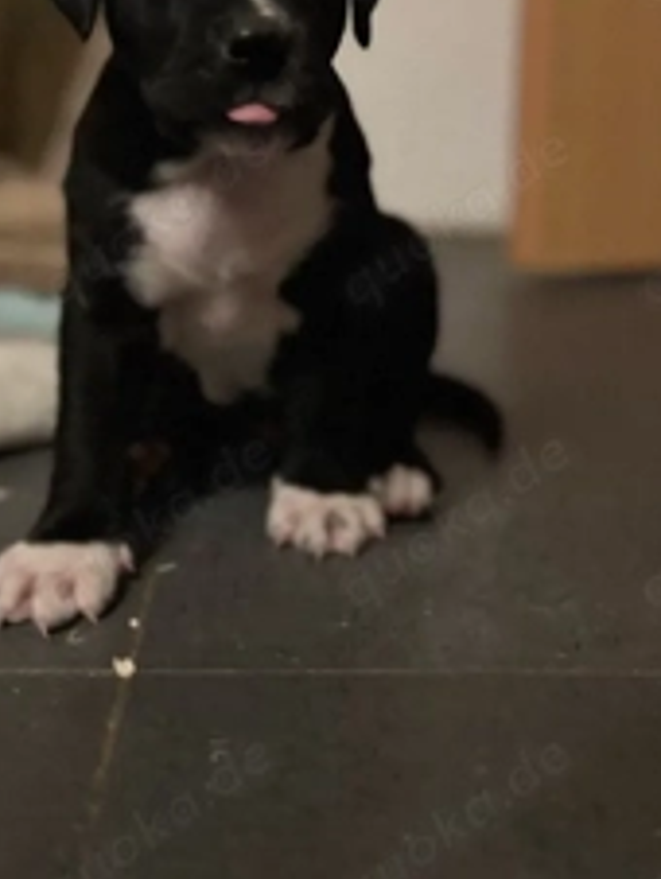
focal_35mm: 46
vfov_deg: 40.4
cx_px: 241
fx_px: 1169
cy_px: 261
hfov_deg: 31.4
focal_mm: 5.7
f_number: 1.5
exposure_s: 1/30
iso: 800
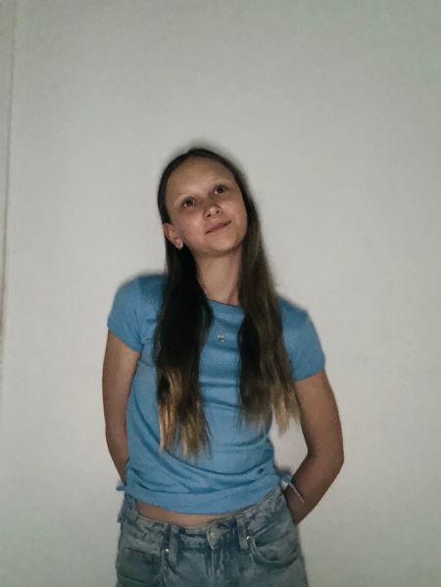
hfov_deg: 46.8
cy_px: 294
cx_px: 220
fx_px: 510
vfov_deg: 60.0
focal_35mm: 30
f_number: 1.9
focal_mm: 2.69
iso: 500
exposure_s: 1/27
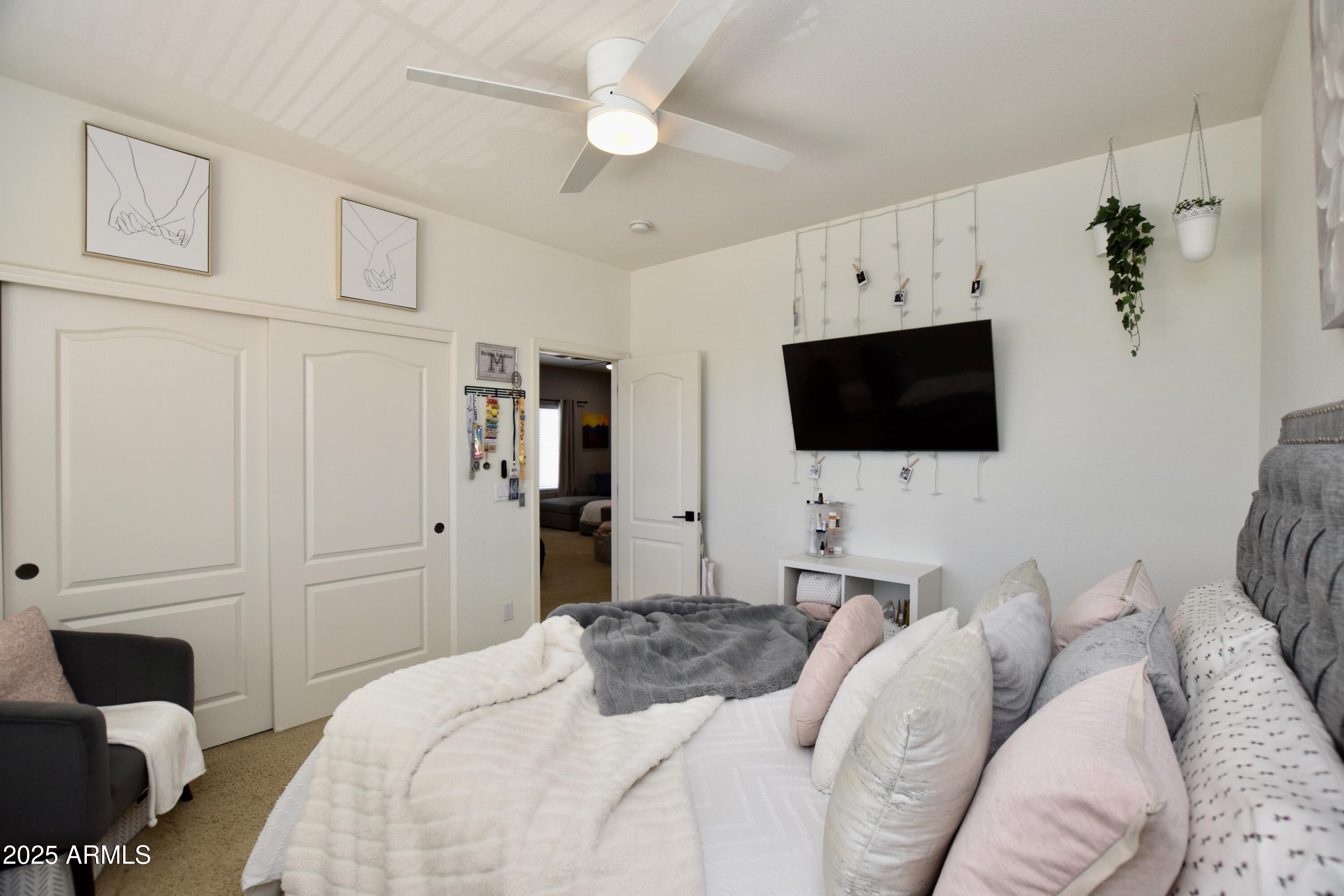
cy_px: 448
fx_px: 560
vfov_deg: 77.3
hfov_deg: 100.4
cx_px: 672
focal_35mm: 15
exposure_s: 1/125
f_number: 5.6
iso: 640
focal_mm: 10
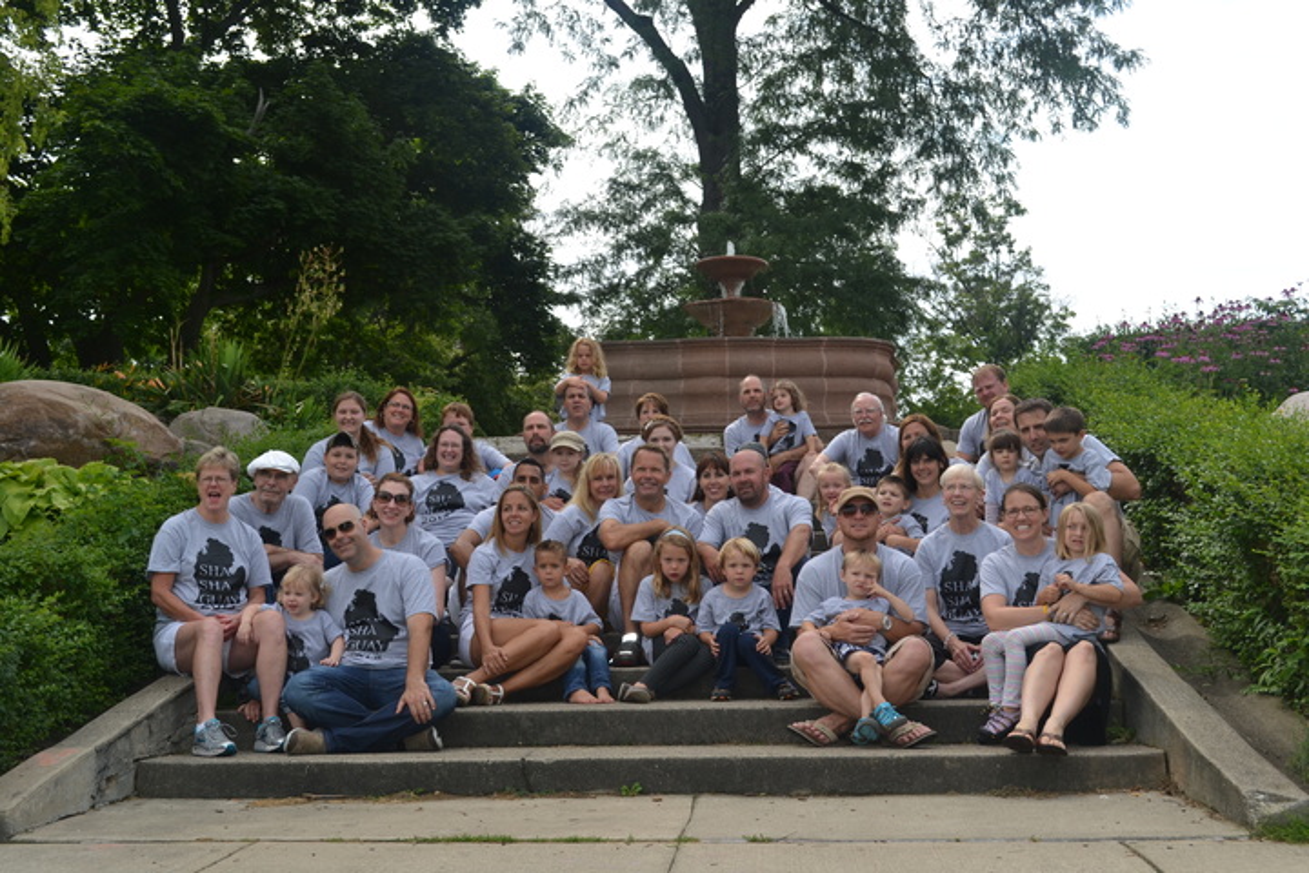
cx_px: 654
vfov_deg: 28.1
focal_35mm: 48
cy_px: 436
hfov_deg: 41.1
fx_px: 1745
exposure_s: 1/200
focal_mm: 32
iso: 100
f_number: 7.1
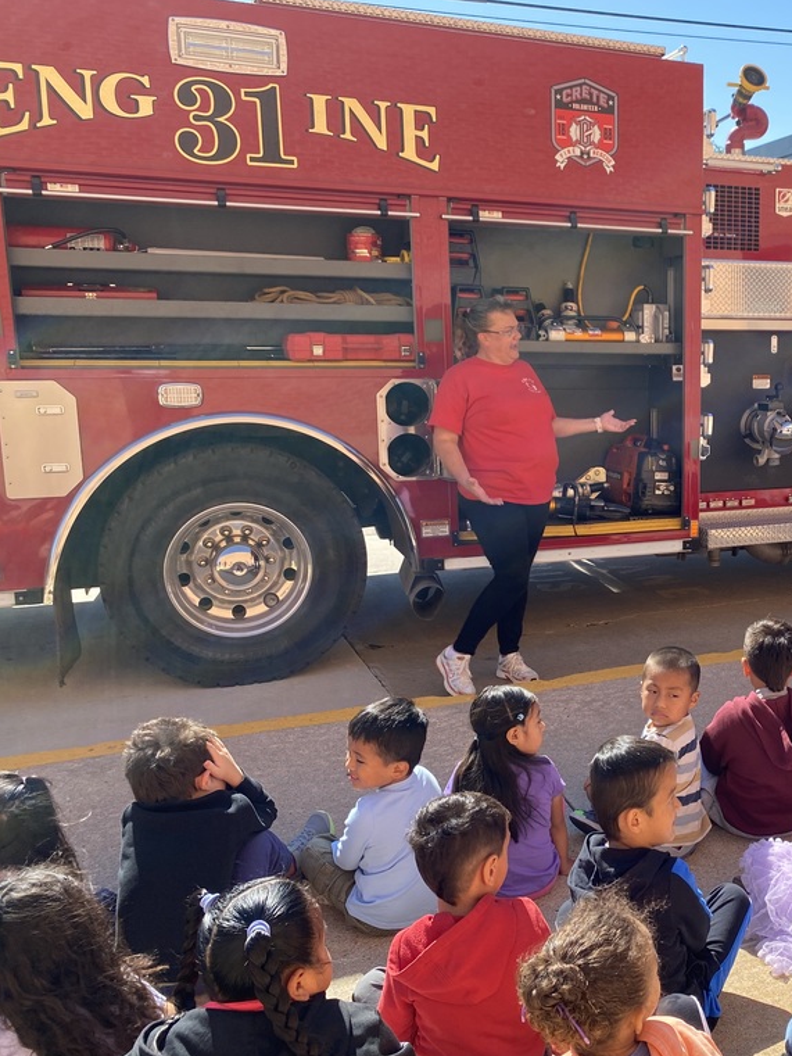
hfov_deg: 38.4
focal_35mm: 35
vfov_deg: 52.6
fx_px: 1067
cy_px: 530
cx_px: 687
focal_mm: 4.25
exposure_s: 1/762
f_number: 1.8
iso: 32
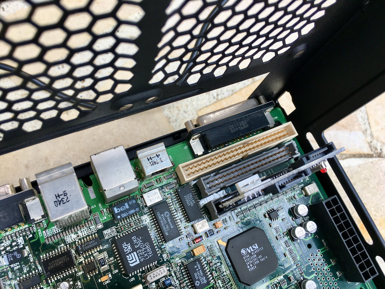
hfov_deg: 61.7
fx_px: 323
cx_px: 192
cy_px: 144
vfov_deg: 48.2
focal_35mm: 29
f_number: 2.2
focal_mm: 4.15
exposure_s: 1/100
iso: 25
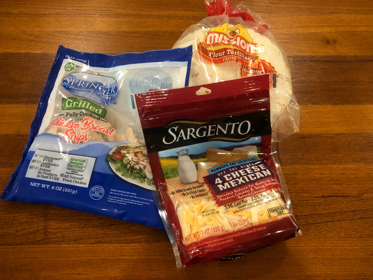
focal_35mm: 28
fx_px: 302
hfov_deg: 63.4
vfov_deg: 49.7
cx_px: 186
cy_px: 140
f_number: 1.8
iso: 100
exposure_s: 1/14
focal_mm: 4
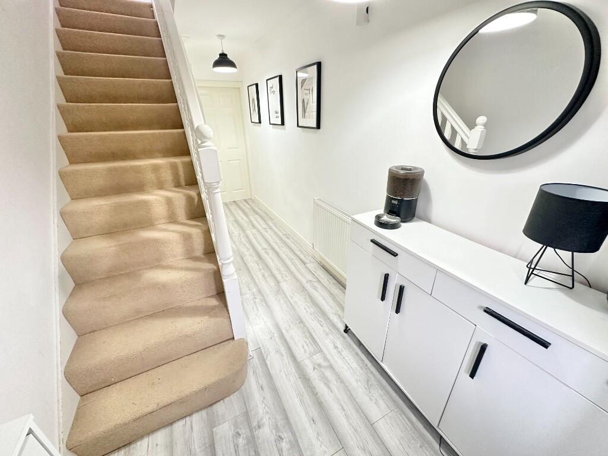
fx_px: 246
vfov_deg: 85.7
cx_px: 304
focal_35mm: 14
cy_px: 228
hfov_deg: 102.1
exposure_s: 1/50
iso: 200
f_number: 2.2
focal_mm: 2.22
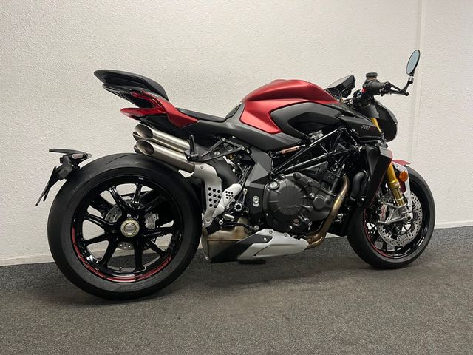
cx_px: 236
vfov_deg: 53.1
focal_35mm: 26
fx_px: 355
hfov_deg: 67.3
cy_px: 178
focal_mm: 5.1
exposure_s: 1/50
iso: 100
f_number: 1.6
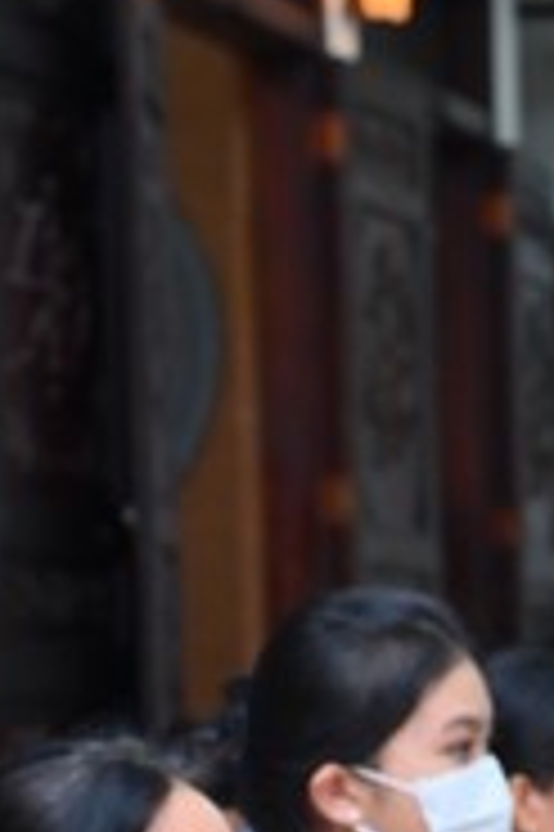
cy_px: 1034
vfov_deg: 11.4
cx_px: 291
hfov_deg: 7.8
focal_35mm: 176
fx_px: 4070
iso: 1250
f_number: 5
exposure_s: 1/125
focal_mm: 50
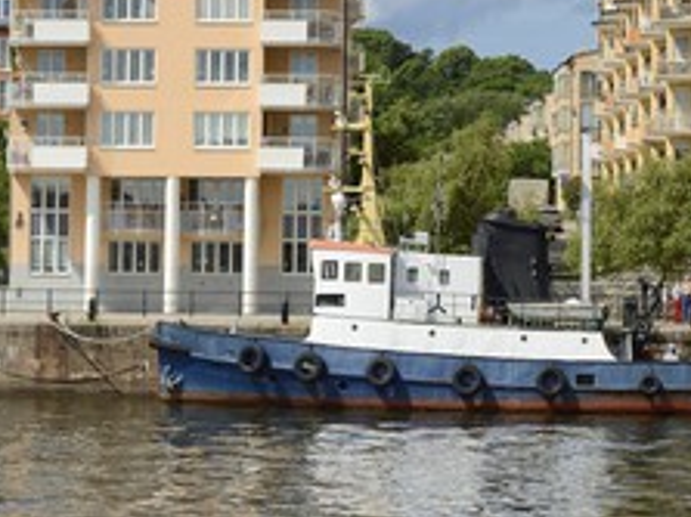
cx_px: 533
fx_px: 2534
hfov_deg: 15.4
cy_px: 87
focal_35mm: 127
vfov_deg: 11.6
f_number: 13
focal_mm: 70
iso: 200
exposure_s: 1/320
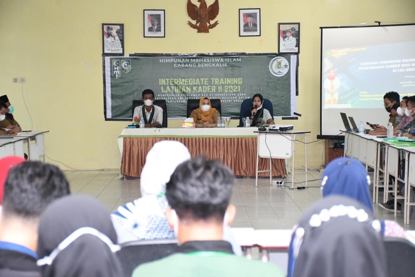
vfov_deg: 13.8
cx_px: 208
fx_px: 1141
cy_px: 138
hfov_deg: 20.6
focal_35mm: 99
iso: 5000
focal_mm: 66
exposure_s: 1/200
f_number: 5.6
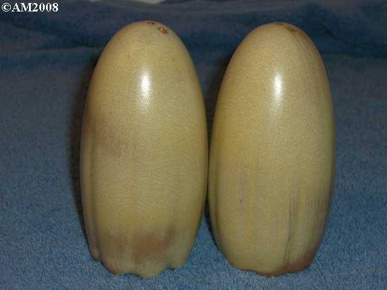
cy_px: 145
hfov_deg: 25.0
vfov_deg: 18.9
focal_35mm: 78
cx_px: 194
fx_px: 872
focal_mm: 16.3
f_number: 8.6
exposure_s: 1/30
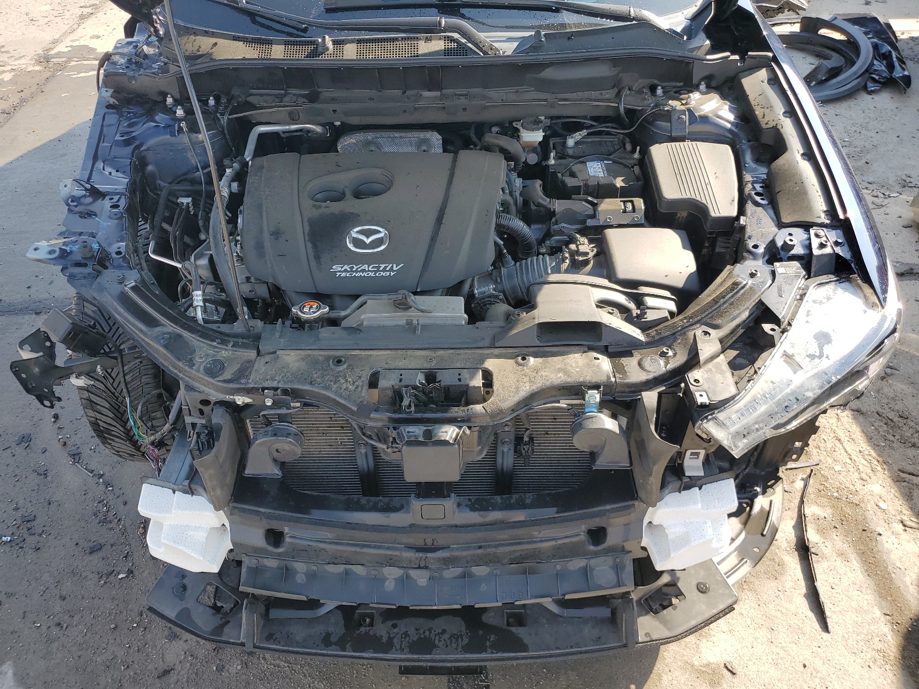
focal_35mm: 26
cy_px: 344
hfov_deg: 67.3
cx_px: 460
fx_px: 690
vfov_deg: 53.1
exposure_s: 1/667
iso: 50
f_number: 1.5
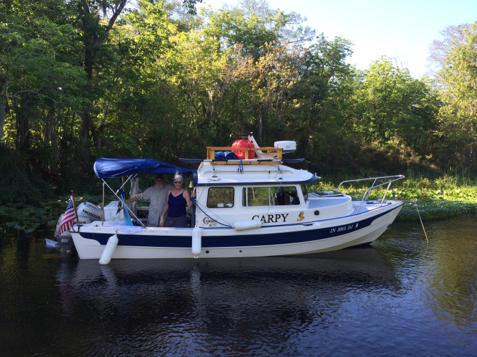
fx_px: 413
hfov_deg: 60.0
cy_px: 178
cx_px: 238
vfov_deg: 46.8
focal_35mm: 30
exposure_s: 1/394
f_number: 2.2
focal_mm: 4.12
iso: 32
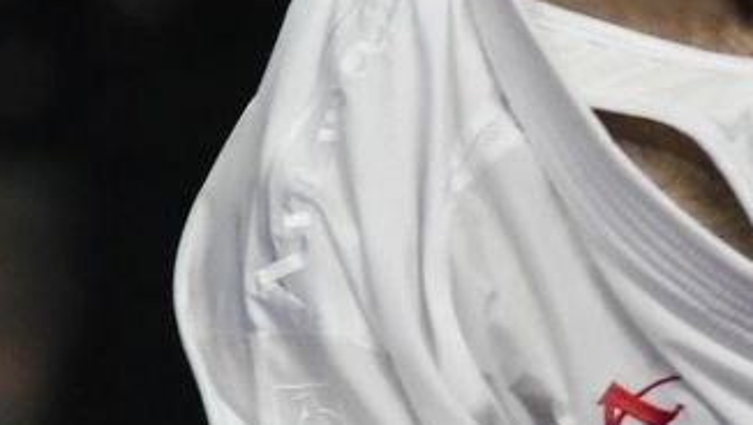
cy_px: 104
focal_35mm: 2425
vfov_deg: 0.5
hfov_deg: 0.9
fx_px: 48459
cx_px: 1908
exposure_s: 1/1000
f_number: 4
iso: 2000
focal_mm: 280
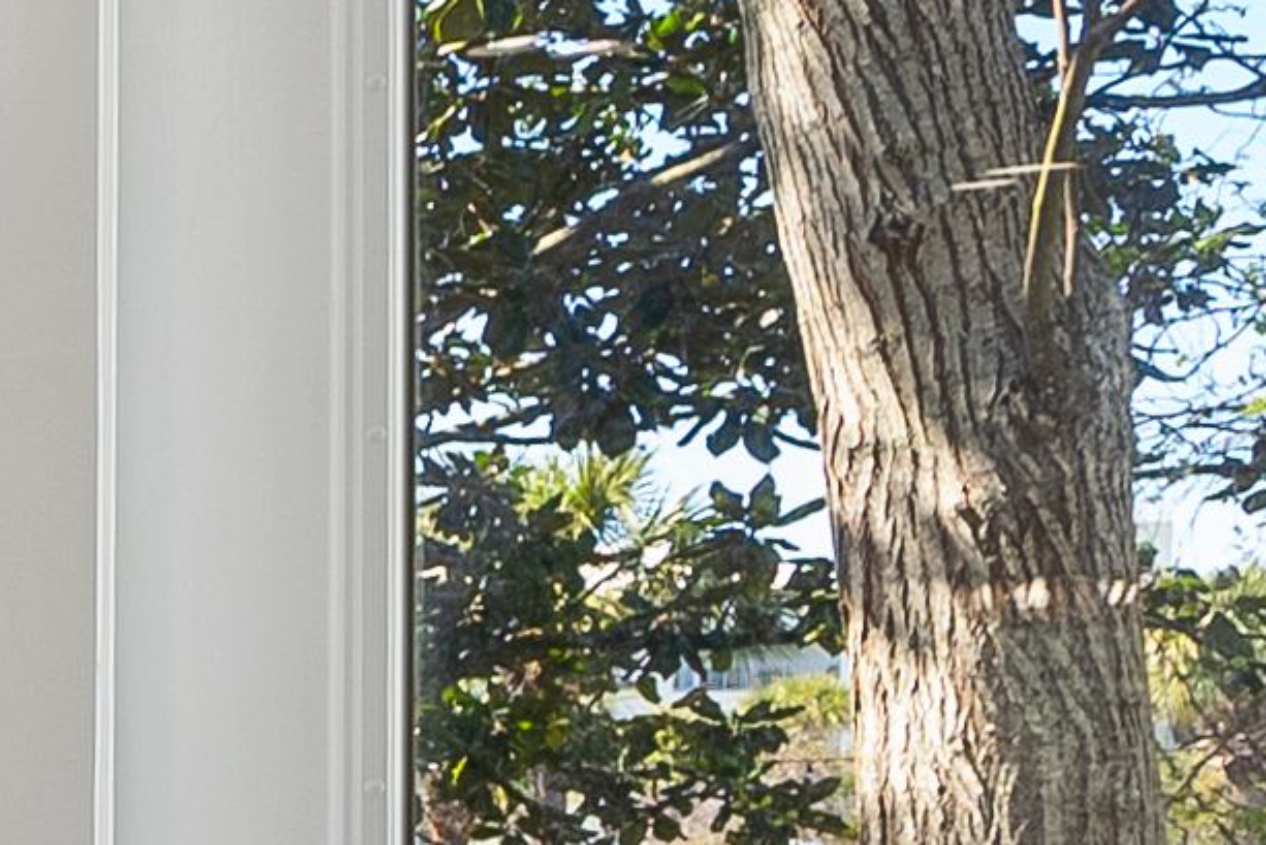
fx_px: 2919
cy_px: 895
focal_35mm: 83
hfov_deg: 12.4
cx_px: -2319
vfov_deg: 16.1
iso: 200
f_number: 7.1
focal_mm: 12
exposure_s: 1/4
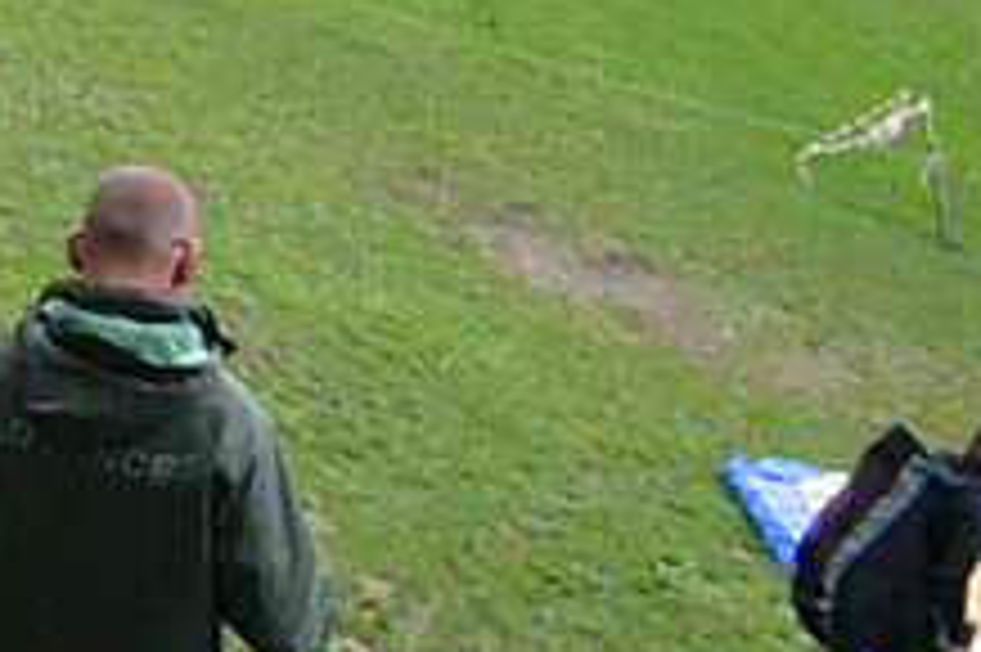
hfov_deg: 17.8
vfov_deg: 12.6
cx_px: -333
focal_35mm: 107
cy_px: -13
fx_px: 2913
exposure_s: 1/1000
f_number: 5.6
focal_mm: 5.8
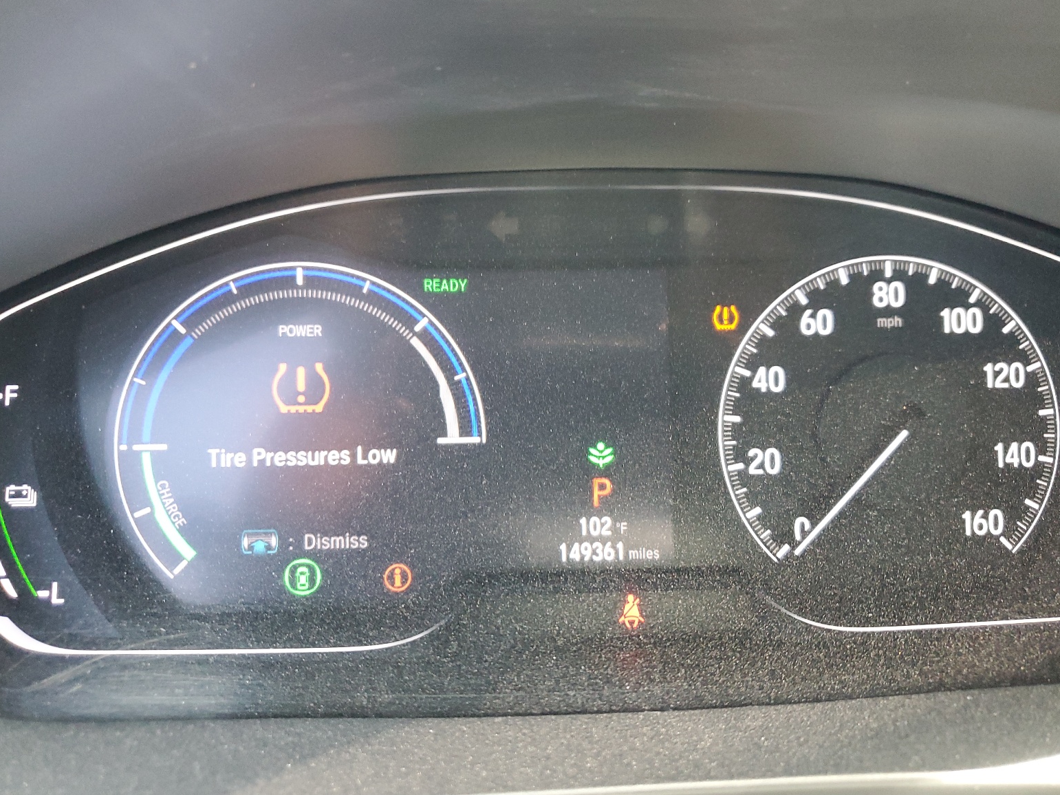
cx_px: 545
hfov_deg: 65.3
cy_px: 386
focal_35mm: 27
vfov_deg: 51.4
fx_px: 827
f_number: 1.5
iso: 283
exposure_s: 1/60.2
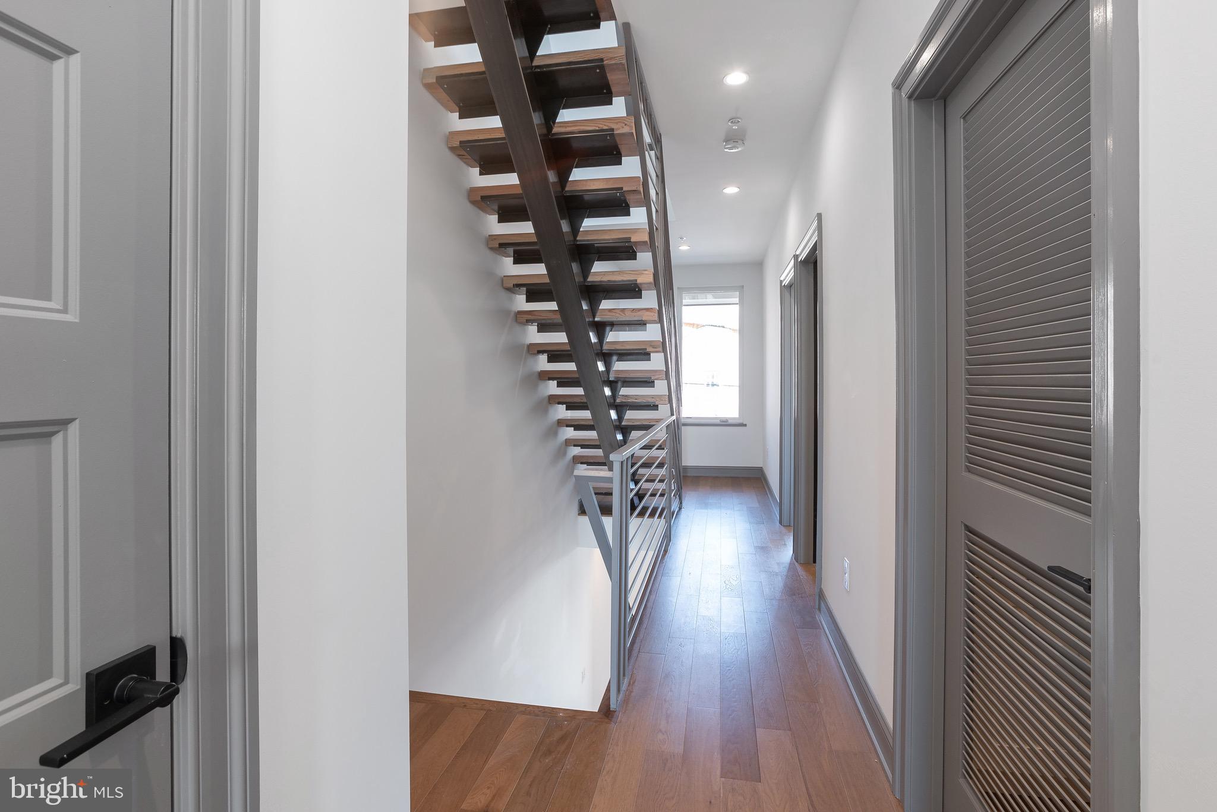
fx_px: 575
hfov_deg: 93.3
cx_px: 608
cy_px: 406
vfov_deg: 70.5
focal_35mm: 17
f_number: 10
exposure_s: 1/5
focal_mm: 17
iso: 320
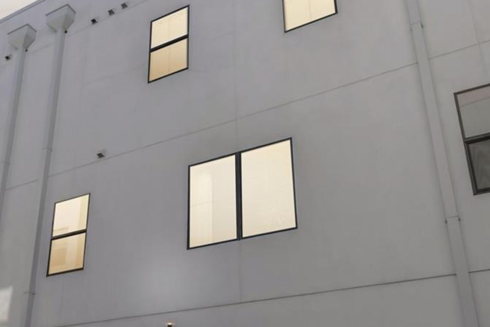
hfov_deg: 50.4
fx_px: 517
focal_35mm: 38
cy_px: 250
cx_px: 199
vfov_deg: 34.2
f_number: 8
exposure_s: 1/1000
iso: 400
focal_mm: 16
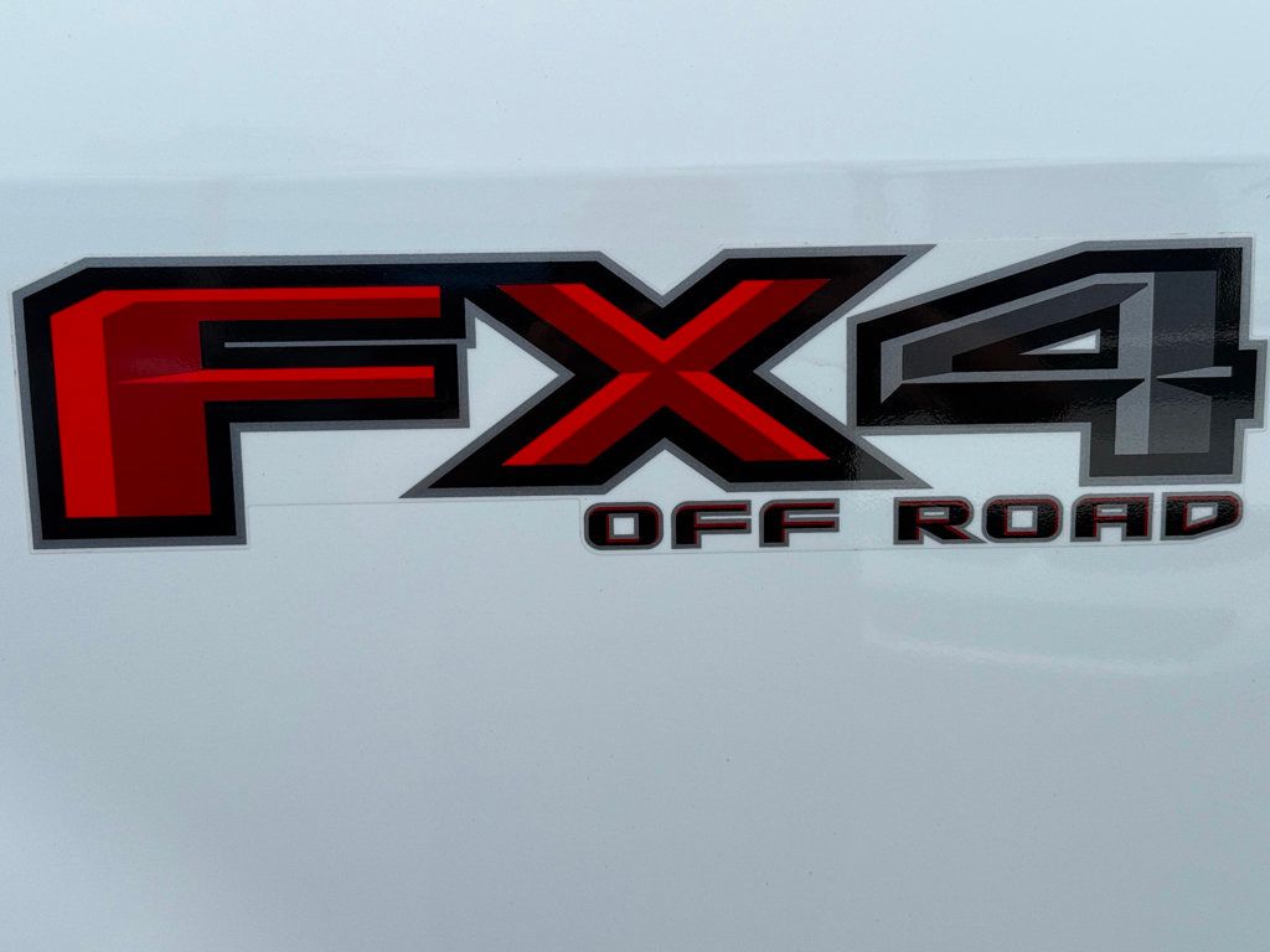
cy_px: 476
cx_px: 635
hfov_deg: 39.7
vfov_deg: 30.3
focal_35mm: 48
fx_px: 1761
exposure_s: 1/1185
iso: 64
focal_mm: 6.76
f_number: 1.78
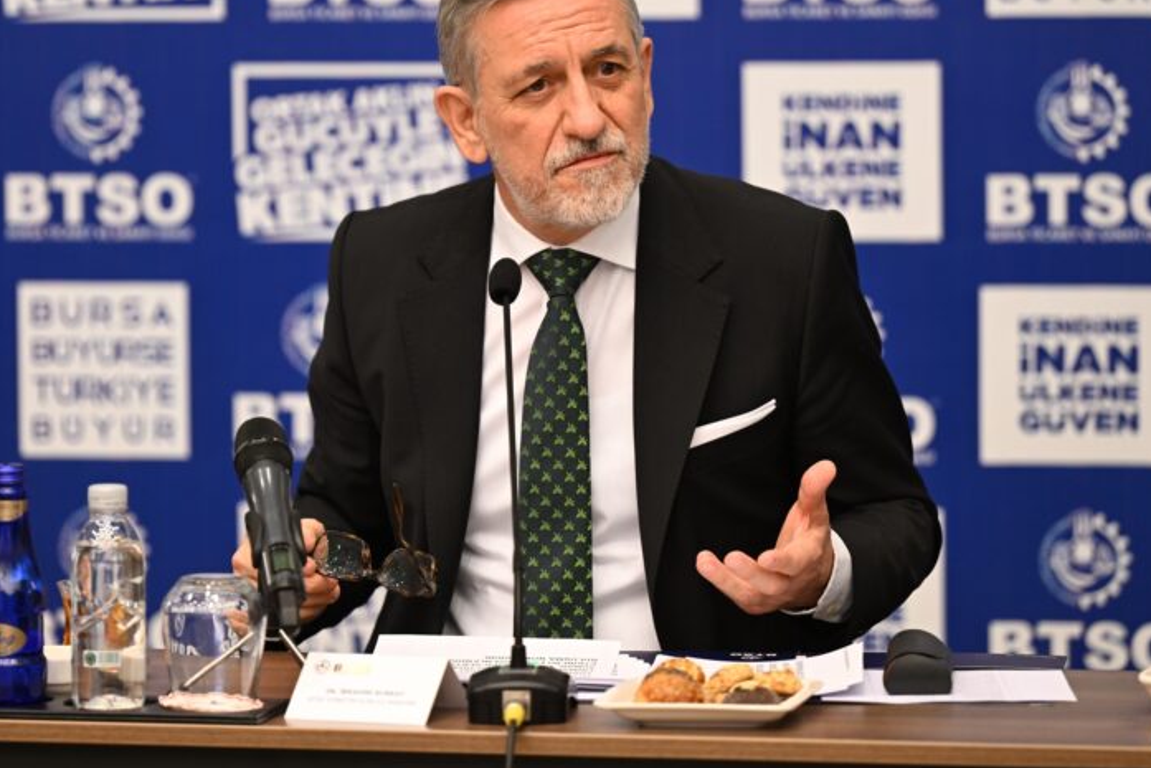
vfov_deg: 6.5
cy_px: 284
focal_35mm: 213
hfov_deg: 9.7
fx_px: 6811
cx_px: 538
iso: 1000
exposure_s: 1/80
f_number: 2.8
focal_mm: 145
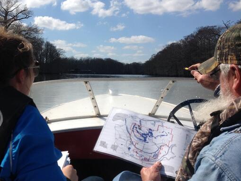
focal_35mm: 44
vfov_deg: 32.9
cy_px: 80
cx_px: 91
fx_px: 306
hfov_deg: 42.6
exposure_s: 1/3367
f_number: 2.4
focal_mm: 4.28
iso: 50
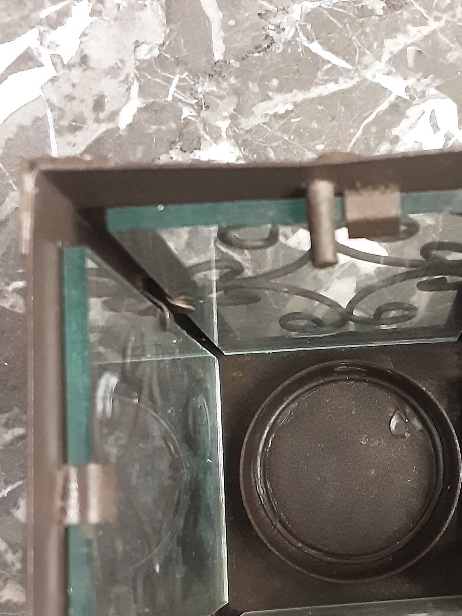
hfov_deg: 29.0
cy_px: 371
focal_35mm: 49
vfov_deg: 38.7
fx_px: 872
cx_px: 369
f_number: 1.9
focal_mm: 2.9
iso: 400
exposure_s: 1/25
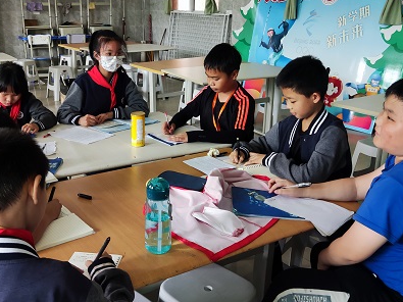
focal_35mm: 38
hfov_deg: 48.7
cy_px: 141
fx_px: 442
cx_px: 163
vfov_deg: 37.7
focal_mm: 4.71
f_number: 1.79
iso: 190
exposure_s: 1/50
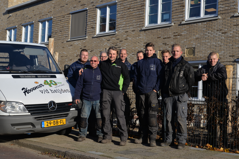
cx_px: 120
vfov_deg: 28.1
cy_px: 80
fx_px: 319
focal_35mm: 48
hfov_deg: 41.1
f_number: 8
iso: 100
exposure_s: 1/250
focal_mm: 48
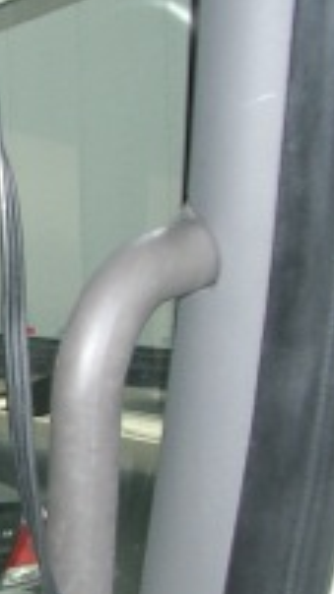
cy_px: 389
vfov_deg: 22.4
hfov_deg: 11.4
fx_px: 1496
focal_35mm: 95
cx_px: -352
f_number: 4.3
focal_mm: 5.8
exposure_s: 1/800
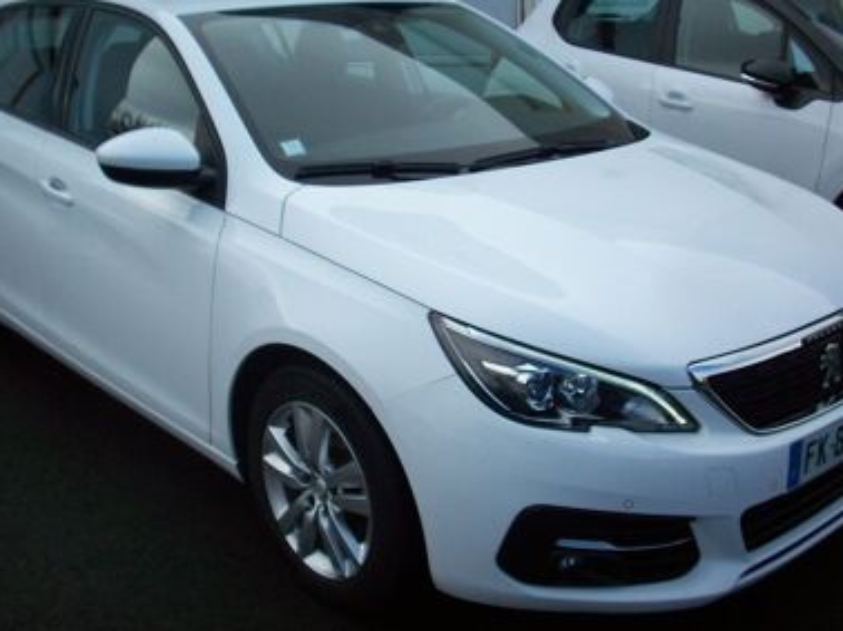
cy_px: 259
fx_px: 1144
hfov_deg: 40.5
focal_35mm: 47
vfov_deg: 30.8
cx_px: 419
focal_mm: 6.2
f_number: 2.8
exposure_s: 1/559
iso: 80
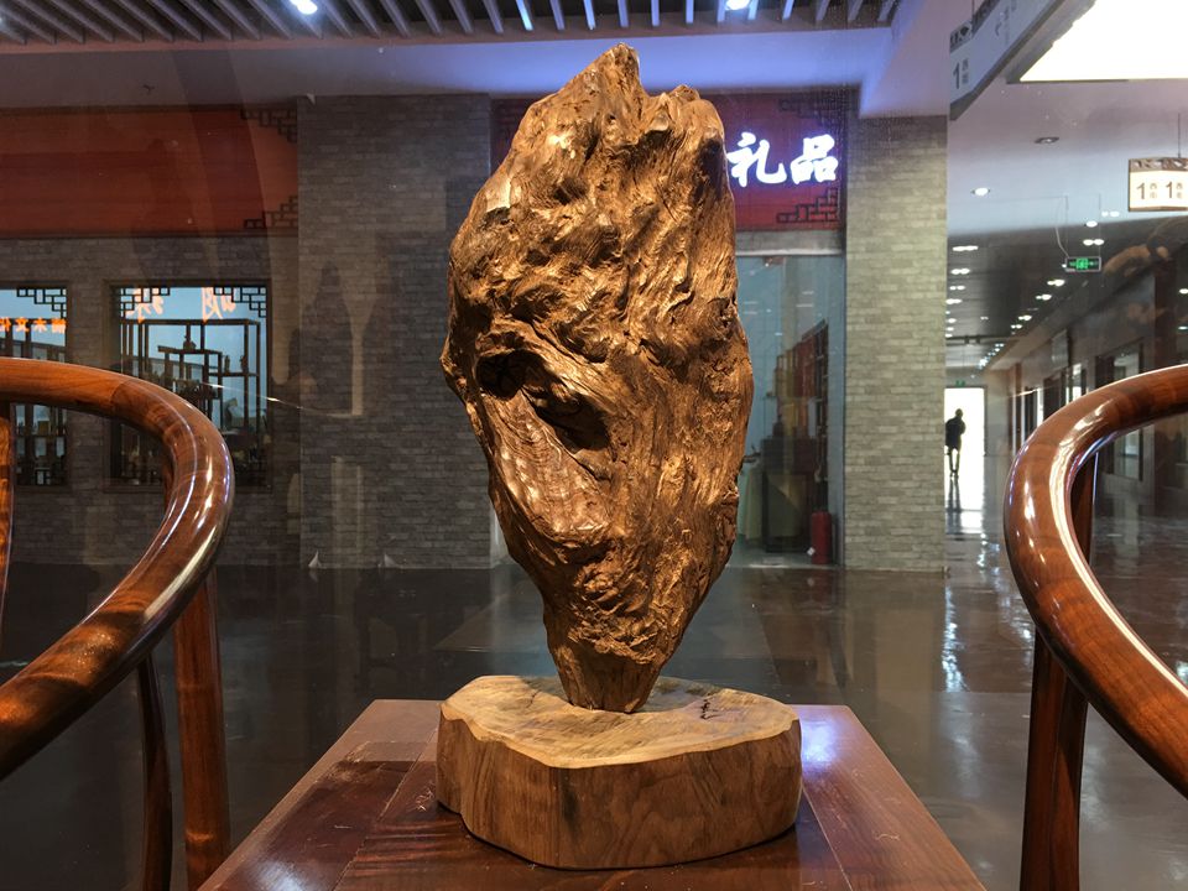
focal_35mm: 29
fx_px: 995
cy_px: 446
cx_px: 594
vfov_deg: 48.2
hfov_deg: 61.7
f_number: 2.2
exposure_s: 1/17
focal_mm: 4.15
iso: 50
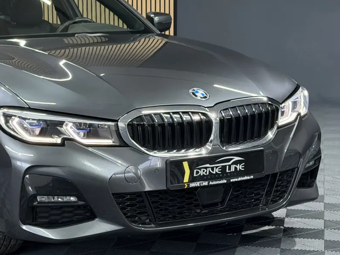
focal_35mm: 88
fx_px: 864
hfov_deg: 21.9
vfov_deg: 16.8
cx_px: 64
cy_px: 114
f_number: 1.78
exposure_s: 1/100
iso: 320
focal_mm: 6.76
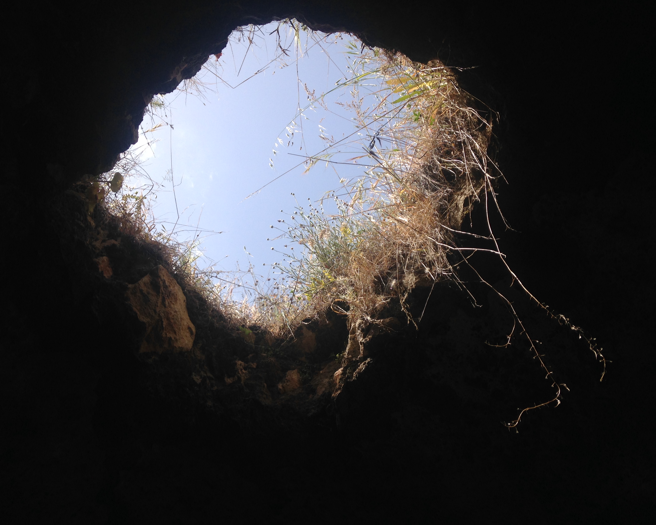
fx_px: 680
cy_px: 258
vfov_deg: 42.2
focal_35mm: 35
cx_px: 329
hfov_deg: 51.5
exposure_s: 1/1550
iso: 50
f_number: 2.4
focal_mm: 4.12
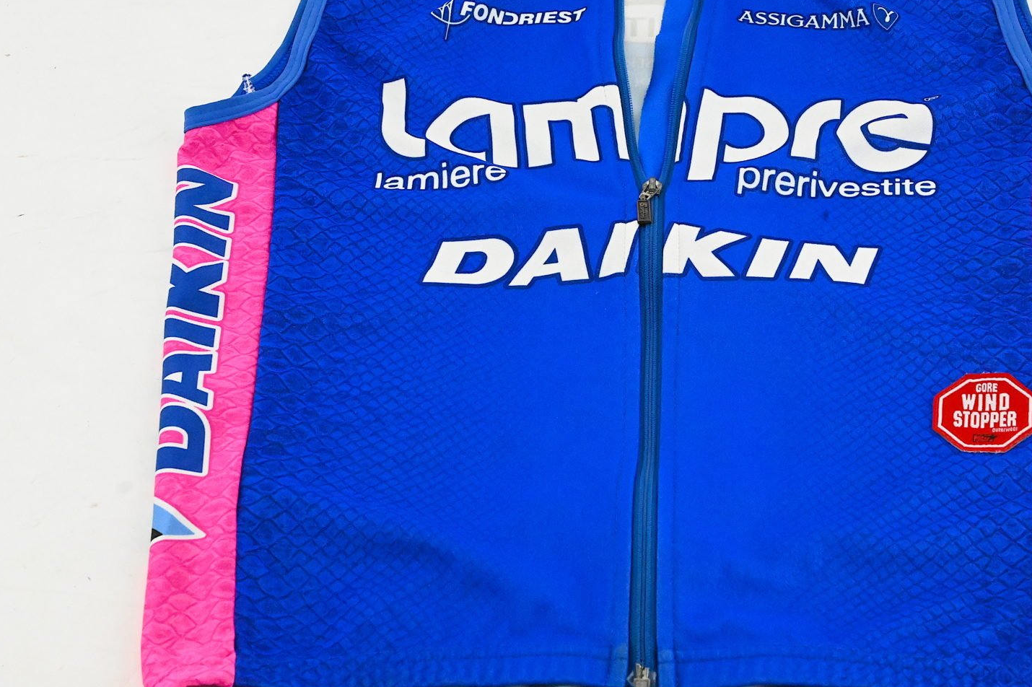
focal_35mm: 94
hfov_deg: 21.6
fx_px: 2693
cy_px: 243
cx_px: 639
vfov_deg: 14.5
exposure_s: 1/400
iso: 18000
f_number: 16
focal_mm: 70
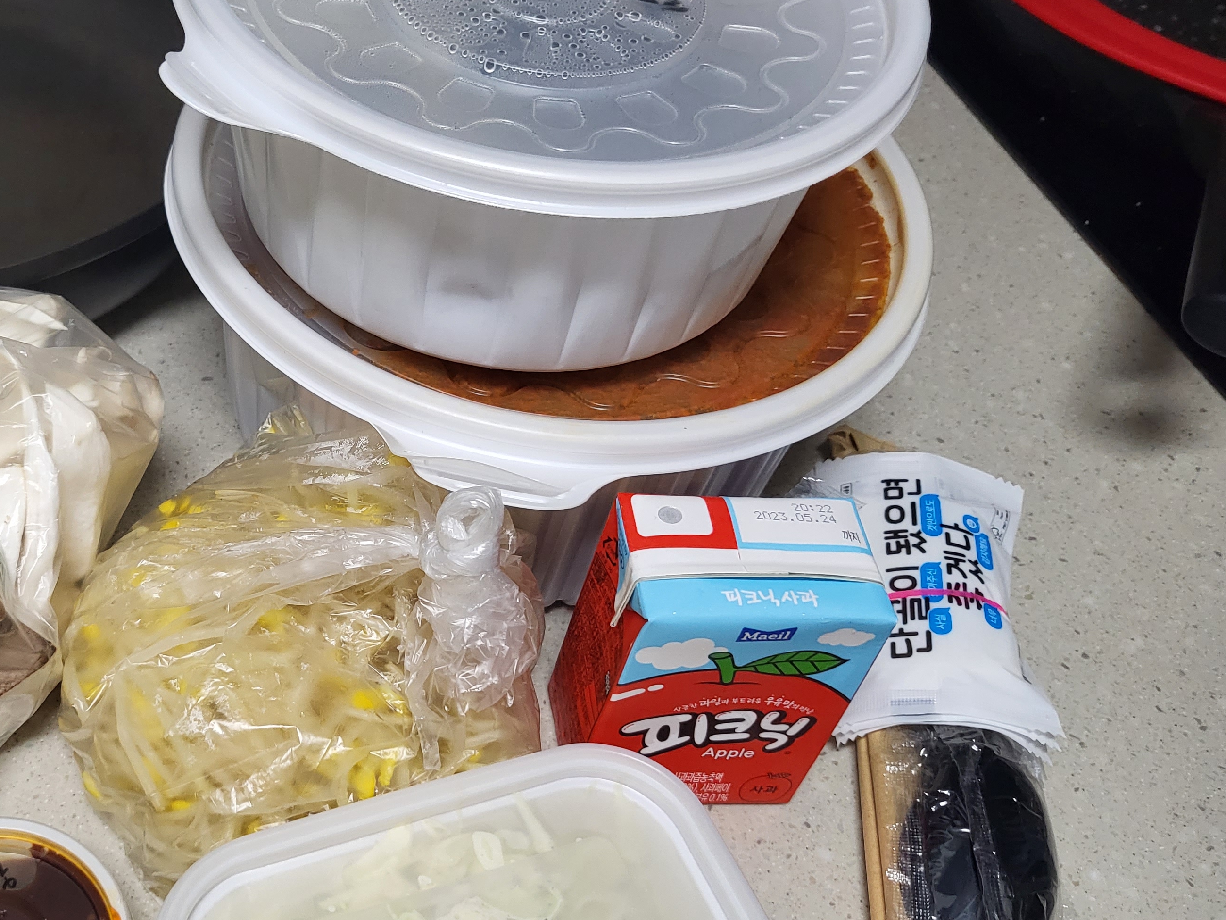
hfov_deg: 45.5
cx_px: 334
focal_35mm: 40
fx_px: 1417
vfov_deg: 35.7
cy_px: 583
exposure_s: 1/120
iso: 320
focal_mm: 4.25
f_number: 1.8
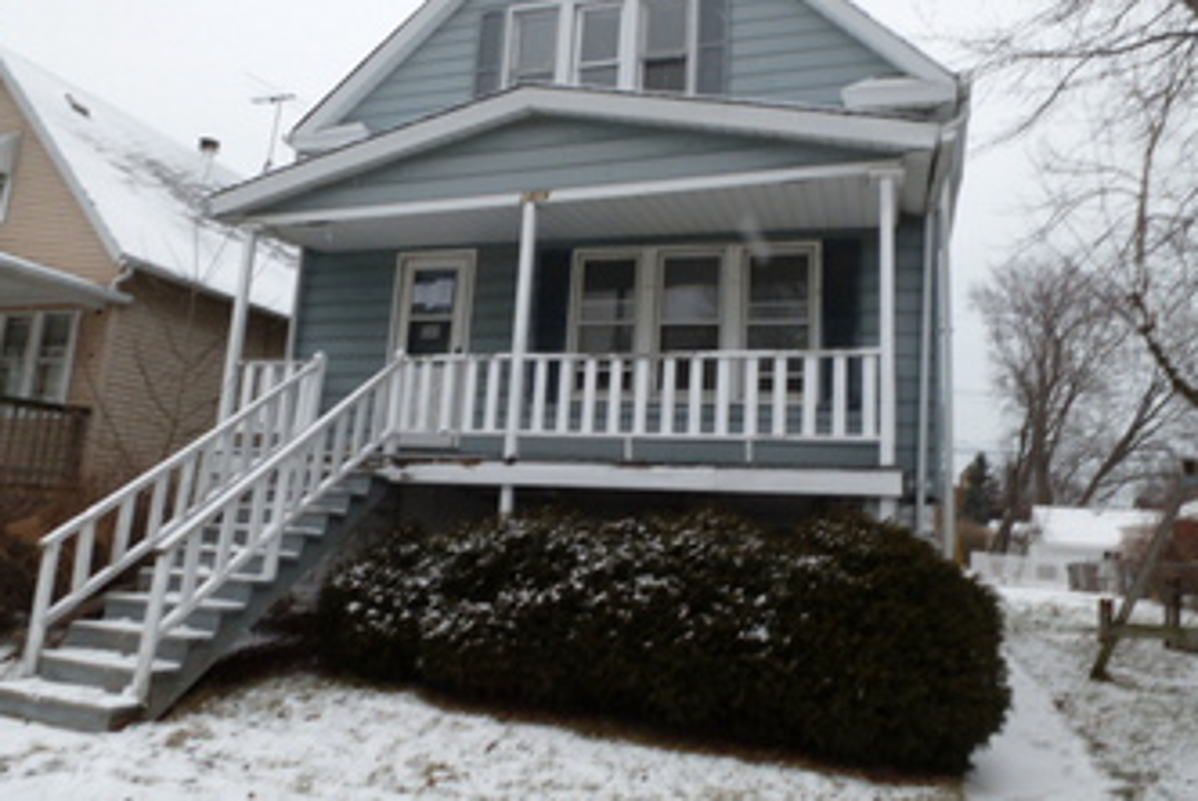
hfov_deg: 69.3
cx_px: 599
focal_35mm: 26
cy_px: 339
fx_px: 866
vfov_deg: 49.5
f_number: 4
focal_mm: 4.3
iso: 100
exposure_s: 1/200
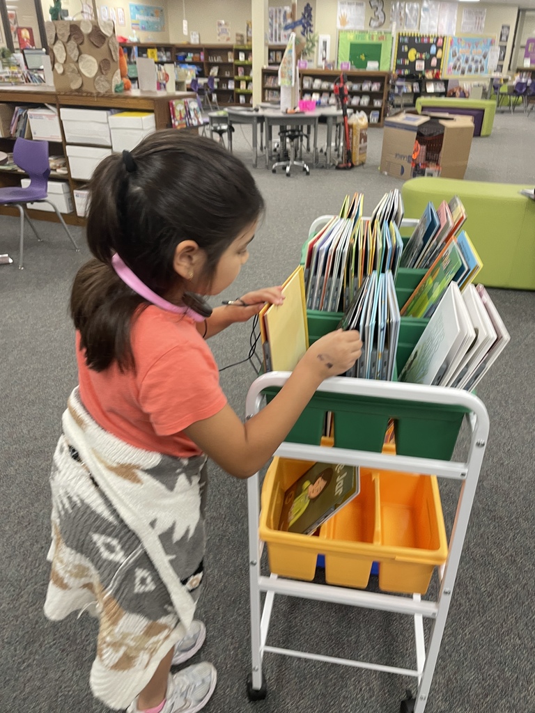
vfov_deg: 67.3
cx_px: 268
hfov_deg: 53.1
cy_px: 356
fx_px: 536
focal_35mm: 26
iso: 125
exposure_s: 1/75
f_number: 1.6
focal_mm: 4.2
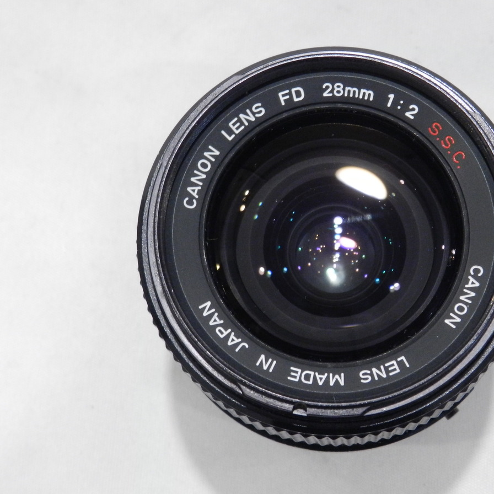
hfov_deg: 19.2
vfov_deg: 19.3
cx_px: 326
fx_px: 1453
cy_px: 248
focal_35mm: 90
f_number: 4.8
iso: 800
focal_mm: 13.5
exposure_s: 1/40
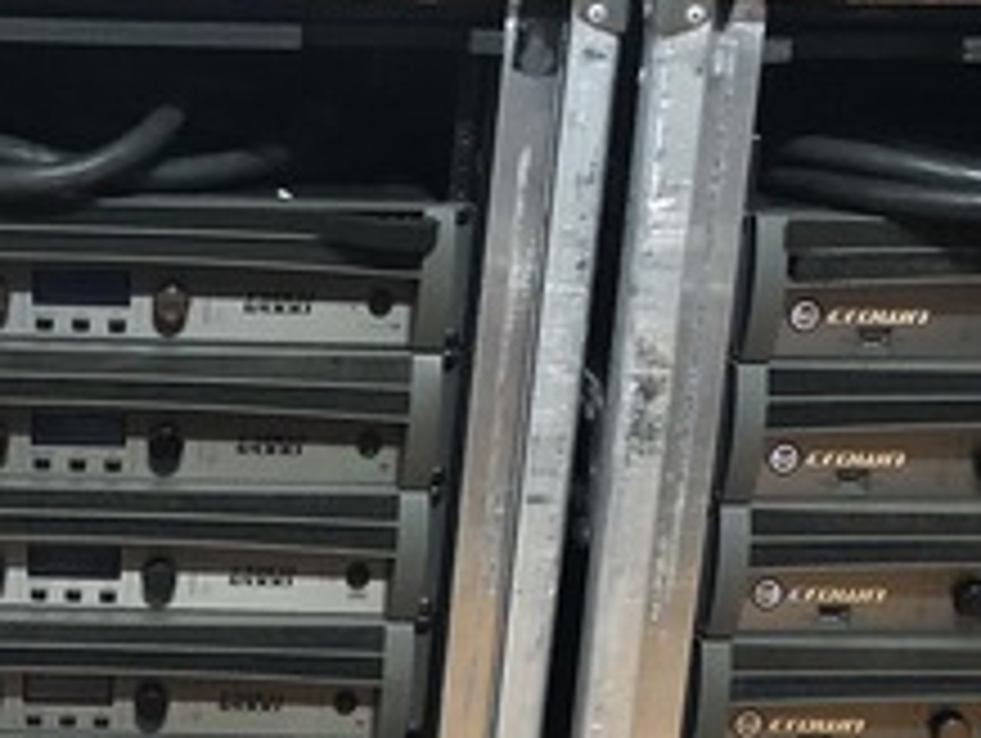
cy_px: 742
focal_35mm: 77
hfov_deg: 24.6
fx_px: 2185
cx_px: 104
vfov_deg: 18.7
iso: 100
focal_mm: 3.99
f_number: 1.8
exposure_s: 1/6
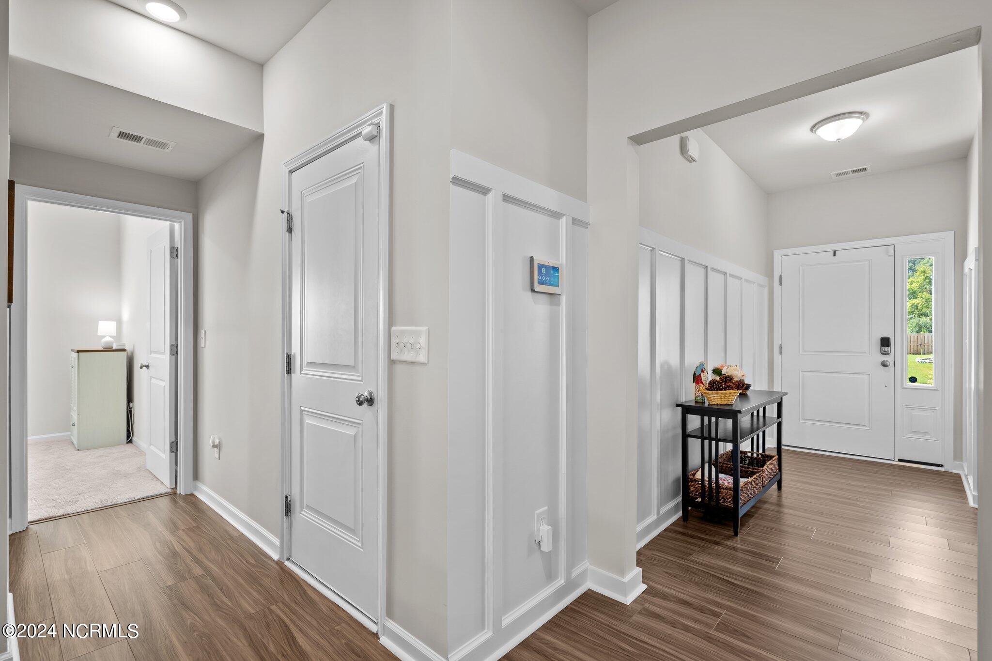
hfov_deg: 96.7
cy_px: 330
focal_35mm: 16
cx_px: 496
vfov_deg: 73.7
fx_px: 441
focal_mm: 16
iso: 400
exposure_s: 1/6
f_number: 4
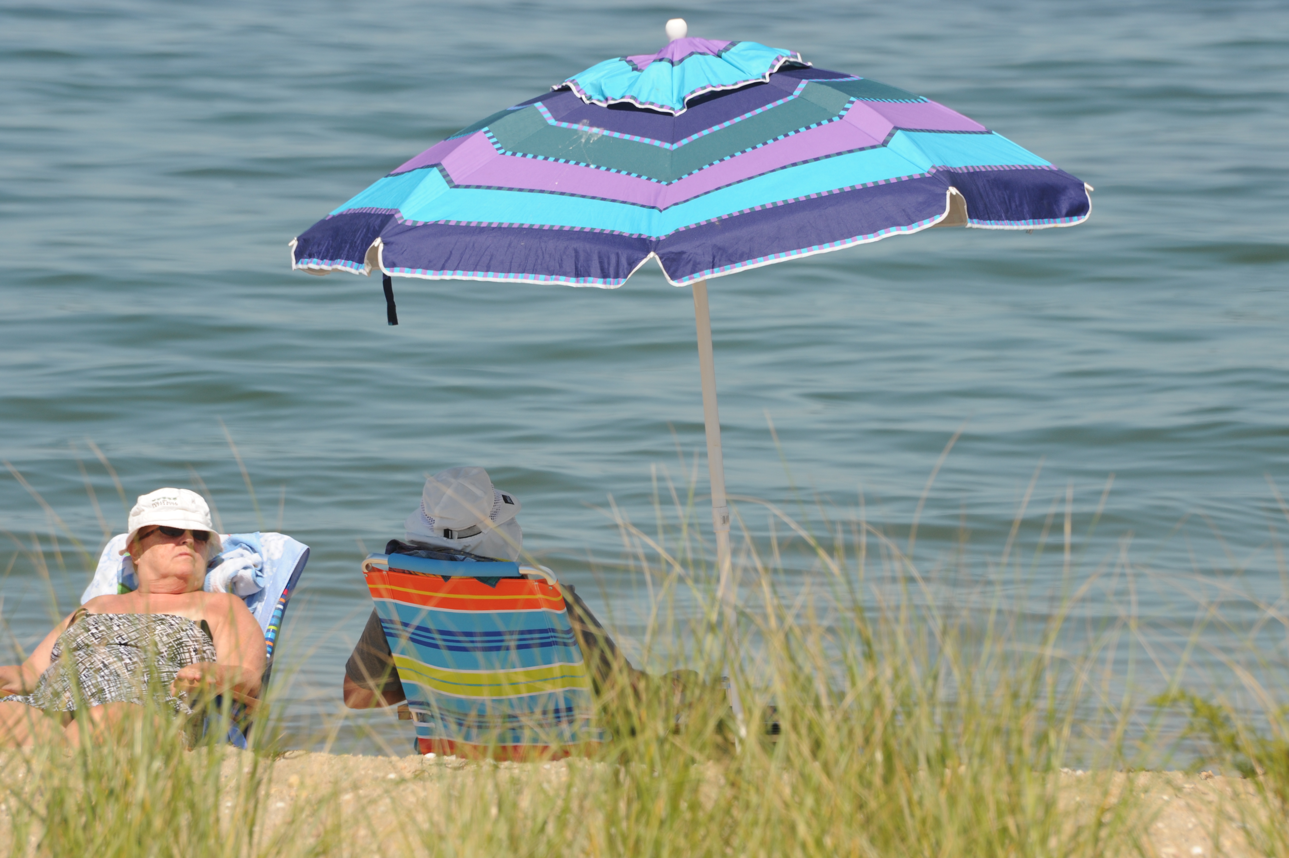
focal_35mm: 300
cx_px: 644
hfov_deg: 6.9
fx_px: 10735
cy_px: 429
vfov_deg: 4.6
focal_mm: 300
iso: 400
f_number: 13
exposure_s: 1/640
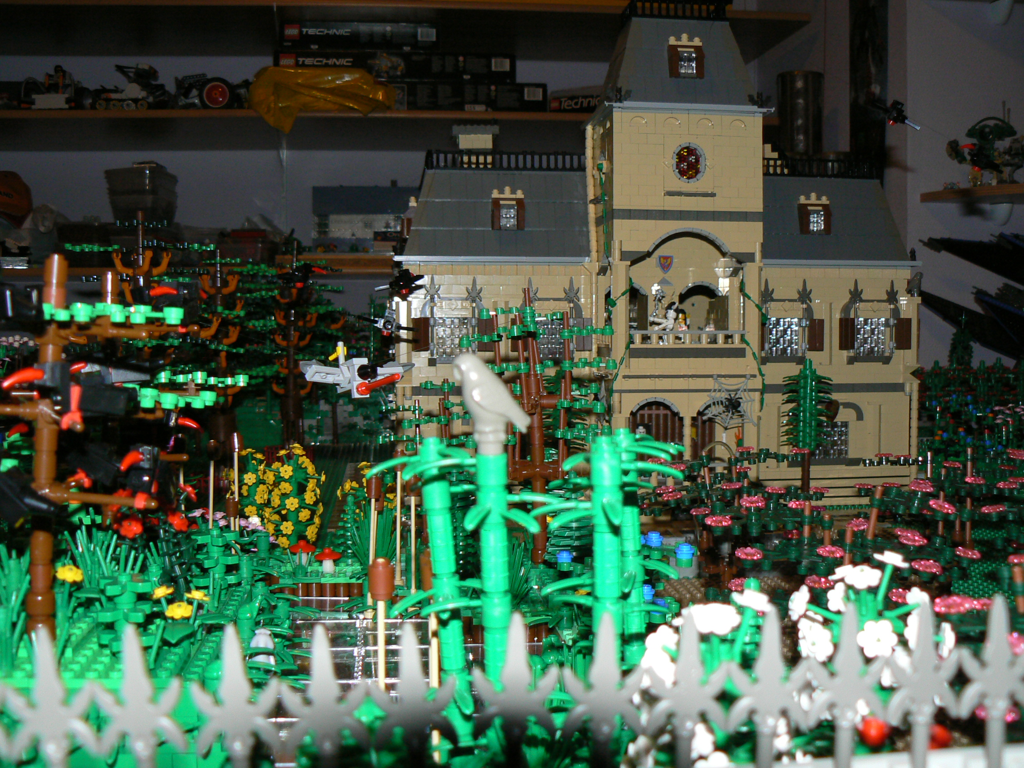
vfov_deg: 39.7
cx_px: 512
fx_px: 1065
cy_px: 384
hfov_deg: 51.4
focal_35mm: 36
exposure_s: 1/25
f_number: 2.8
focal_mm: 6
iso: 100
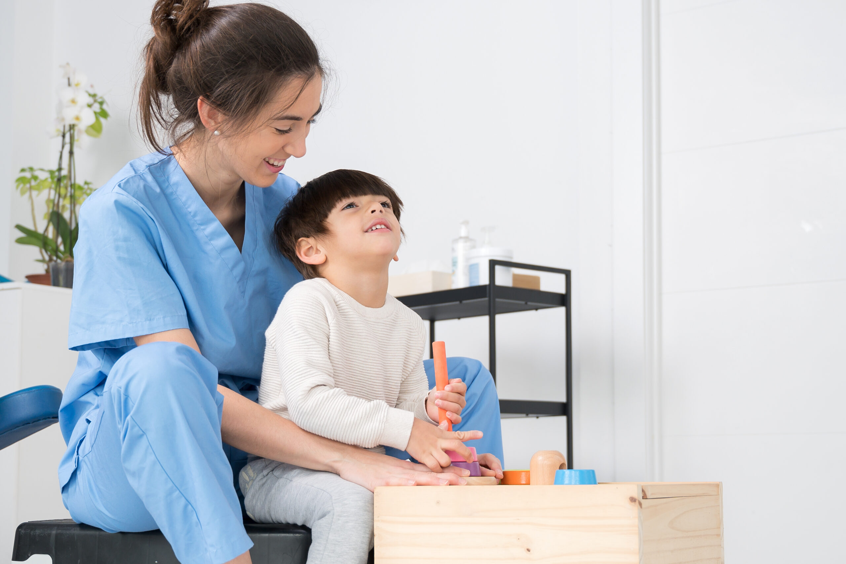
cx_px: 423
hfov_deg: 34.5
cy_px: 282
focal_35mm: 58
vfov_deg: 23.4
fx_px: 1363
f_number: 4
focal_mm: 39
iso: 400
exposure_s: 1/160
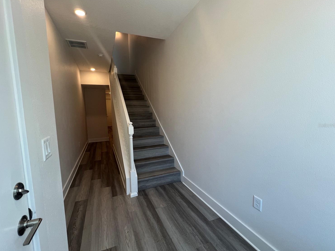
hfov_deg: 102.0
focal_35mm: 14
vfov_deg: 85.7
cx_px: 159
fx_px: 135
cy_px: 125
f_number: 1.8
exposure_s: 1/120
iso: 100
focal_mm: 1.57
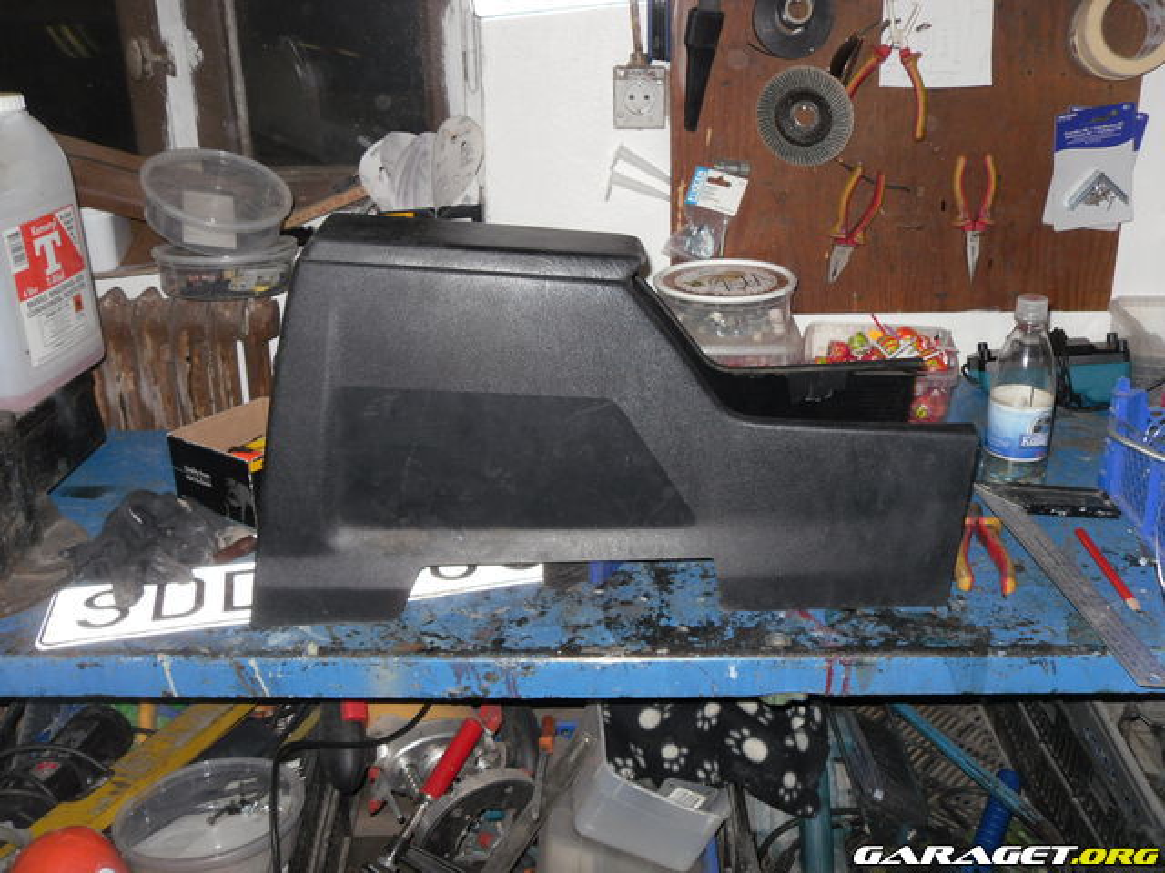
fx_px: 1178
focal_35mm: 35
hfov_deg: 52.6
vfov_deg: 40.7
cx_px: 582
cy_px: 436
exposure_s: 1/45
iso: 80
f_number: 3.5
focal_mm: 6.3
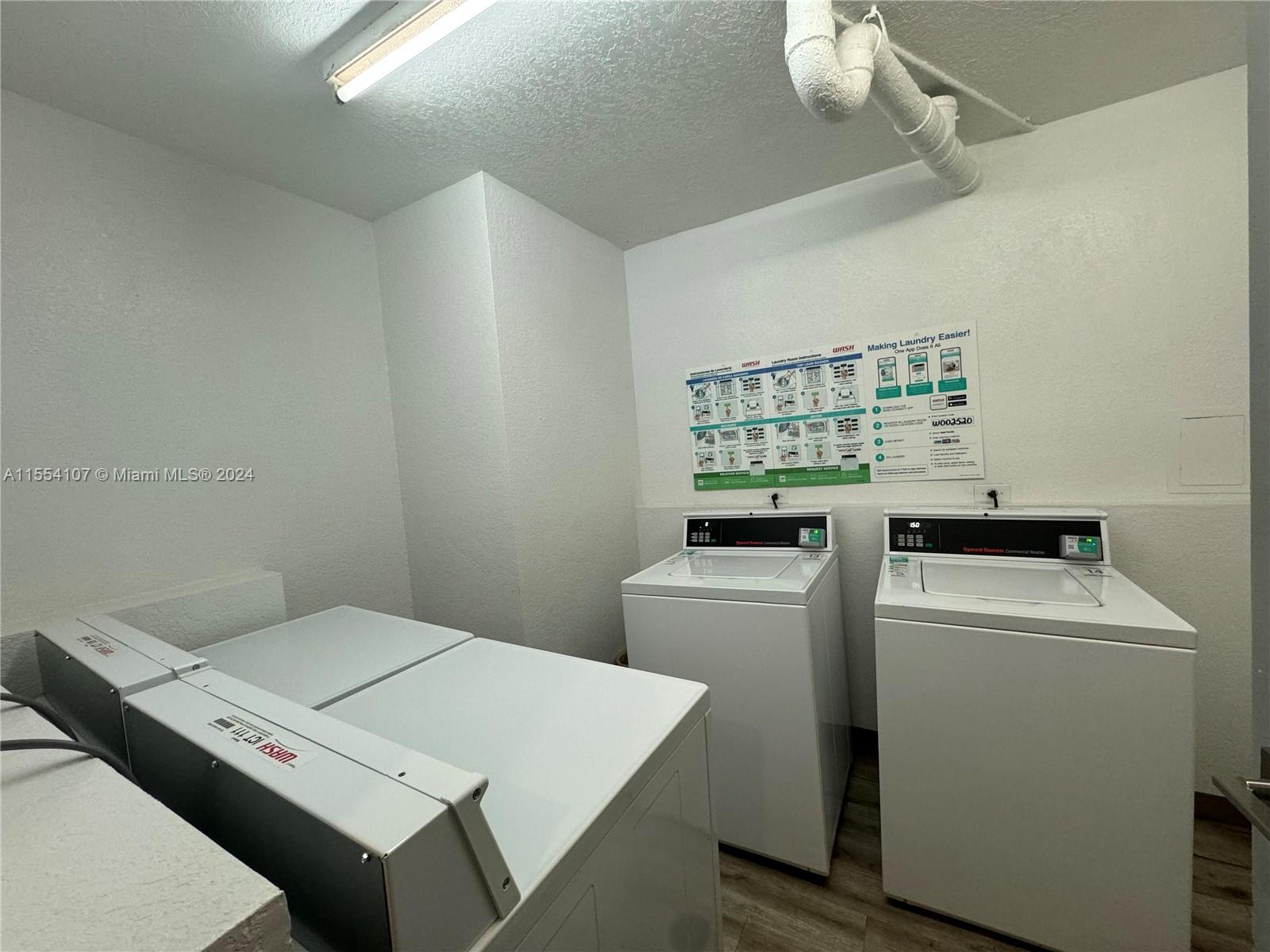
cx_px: 635
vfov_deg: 85.7
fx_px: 514
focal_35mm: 14
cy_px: 476
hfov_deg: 102.1
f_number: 2.2
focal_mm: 2.22
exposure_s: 1/120
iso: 200
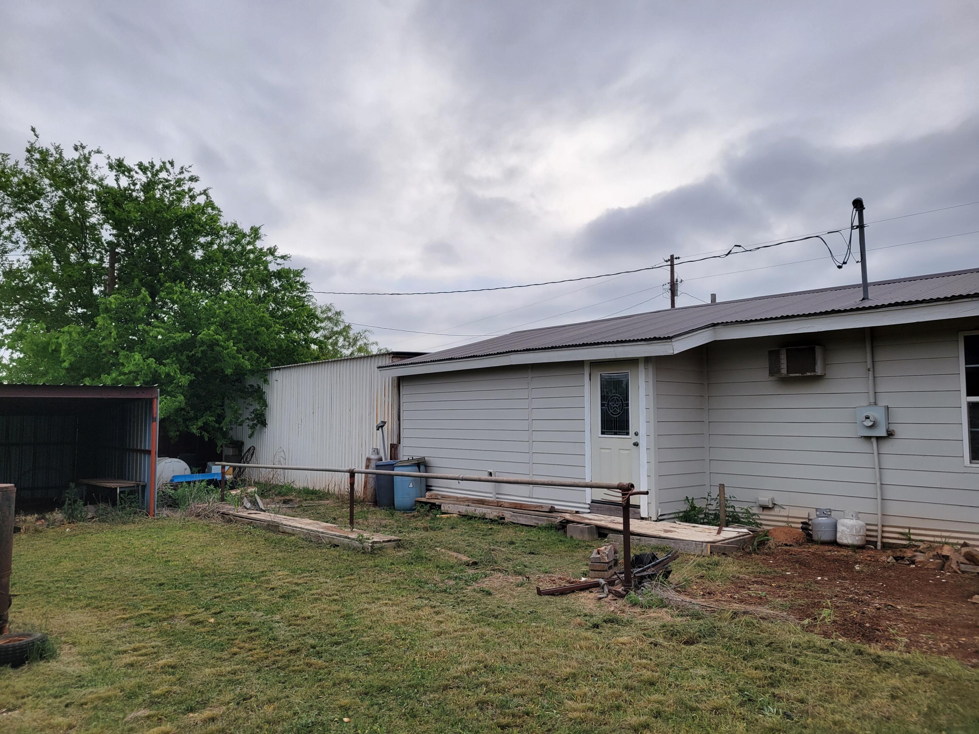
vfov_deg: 53.1
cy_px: 367
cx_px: 490
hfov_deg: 67.3
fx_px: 735
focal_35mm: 26
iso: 40
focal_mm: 5.4
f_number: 1.8
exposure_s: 1/2730
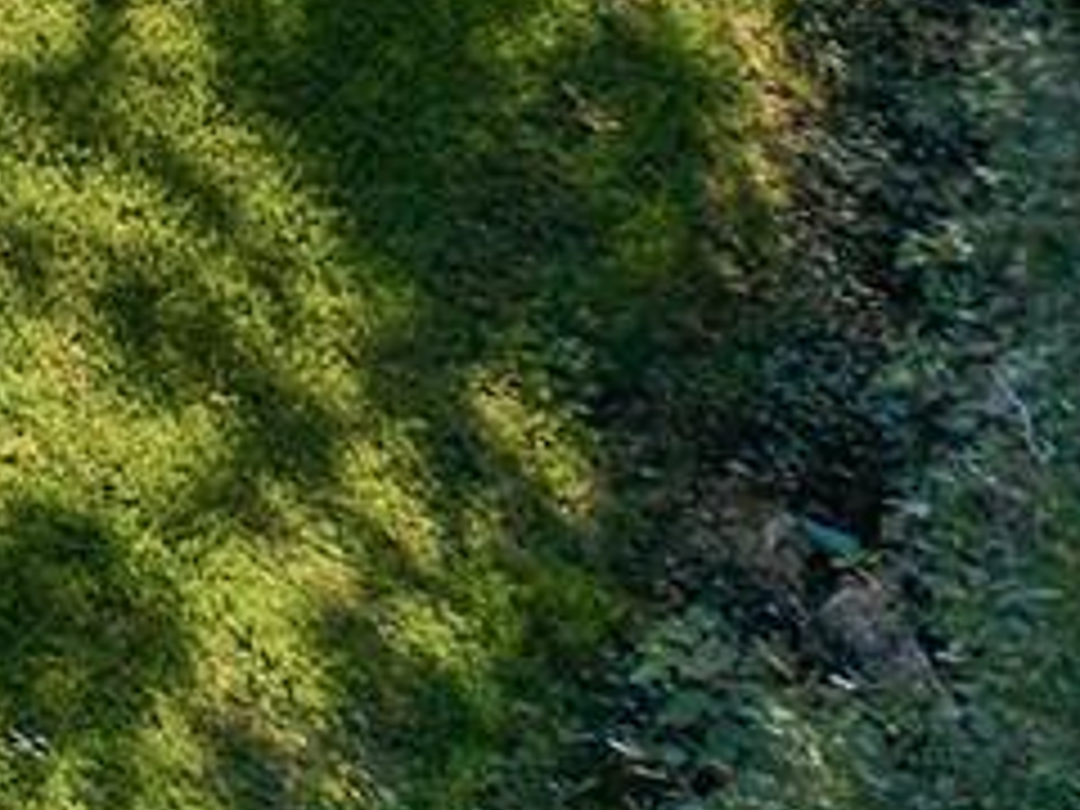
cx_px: -2358
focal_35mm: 160
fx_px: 4992
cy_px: -1467
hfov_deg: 9.3
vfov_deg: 8.1
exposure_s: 1/3000
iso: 400
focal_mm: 8.67
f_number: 1.8
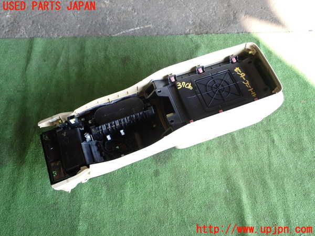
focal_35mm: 32
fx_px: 291
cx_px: 158
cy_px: 118
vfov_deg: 44.2
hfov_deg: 56.8
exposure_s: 1/60
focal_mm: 5.79
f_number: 2.4
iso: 125
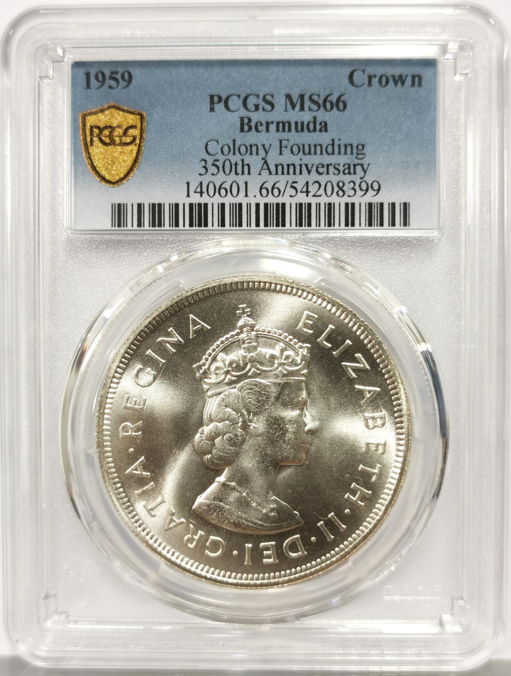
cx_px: 256
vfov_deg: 35.4
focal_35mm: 54
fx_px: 1057
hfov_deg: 27.2
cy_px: 338
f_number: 16
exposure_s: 1/100
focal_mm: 5.56
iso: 125
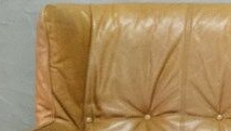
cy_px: 121
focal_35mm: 317
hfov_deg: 6.6
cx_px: 485
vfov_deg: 3.8
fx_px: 1944
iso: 3200
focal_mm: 34.2
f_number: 4
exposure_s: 1/52
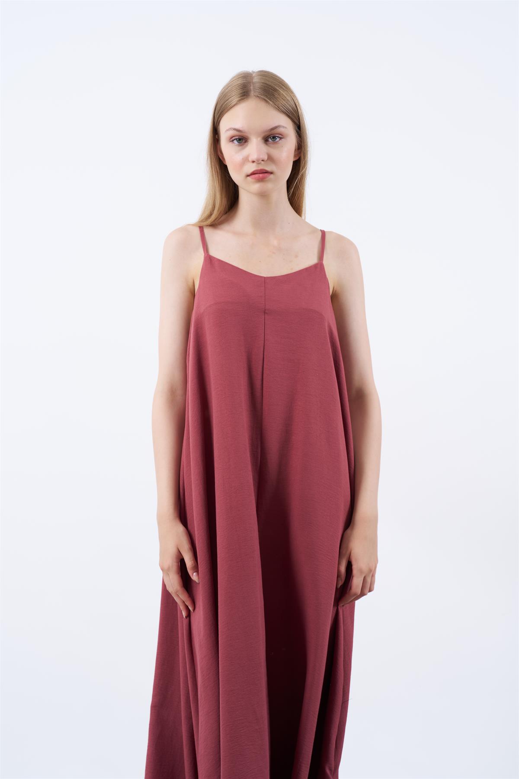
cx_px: 260
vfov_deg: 28.8
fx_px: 1514
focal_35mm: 70
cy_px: 390
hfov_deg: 19.5
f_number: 7.1
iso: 160
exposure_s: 1/160
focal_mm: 70
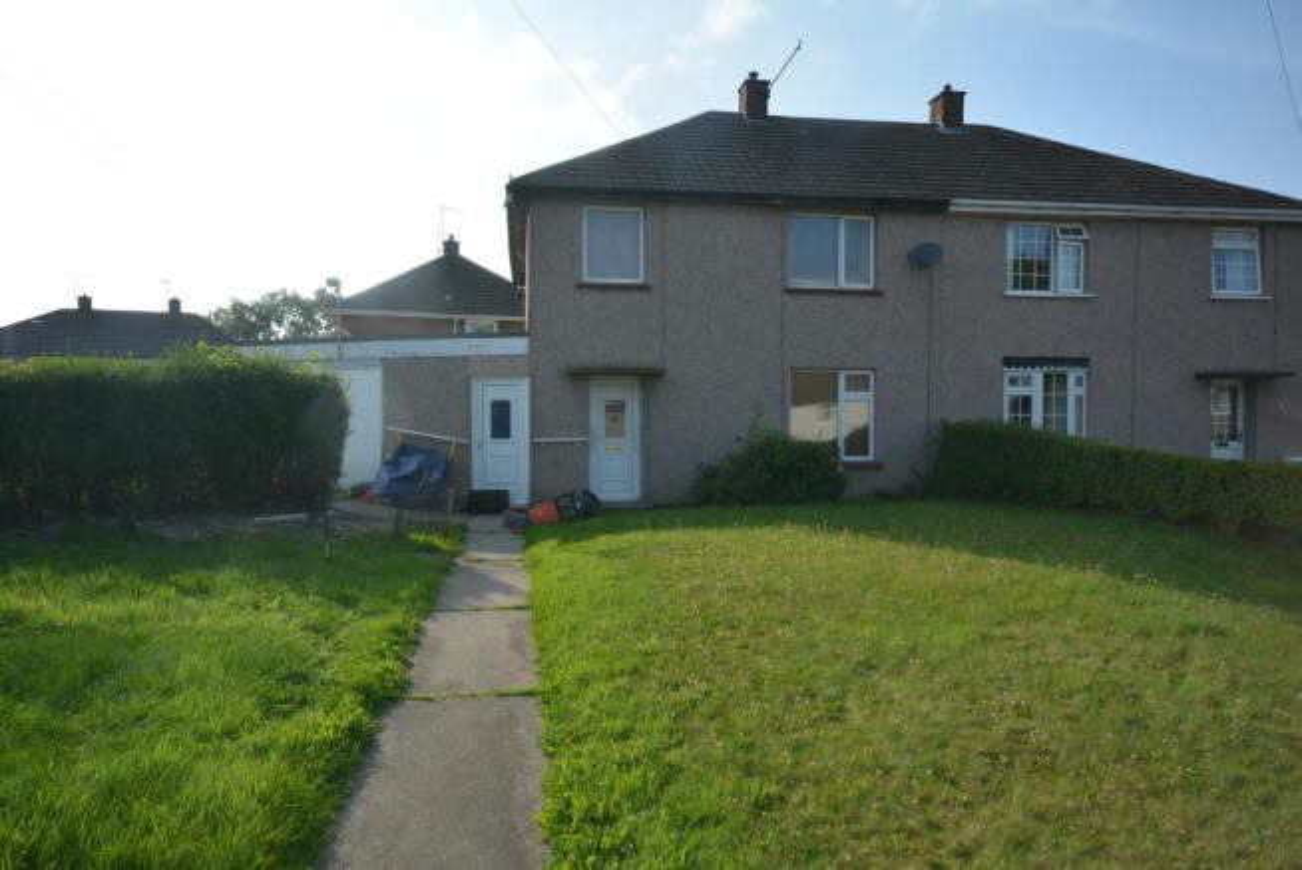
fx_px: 760
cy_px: 435
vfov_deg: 59.6
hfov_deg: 81.2
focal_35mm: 21
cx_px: 651
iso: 140
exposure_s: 1/250
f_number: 8
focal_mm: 14
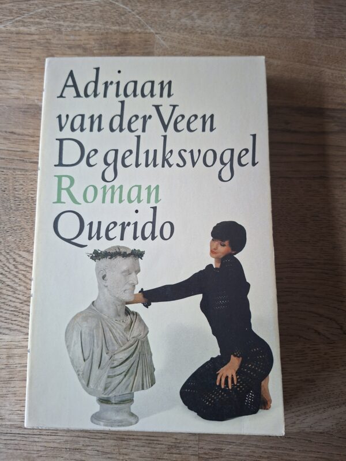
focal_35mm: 23
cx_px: 173
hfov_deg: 58.9
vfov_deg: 73.9
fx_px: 307
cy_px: 230
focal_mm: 5.54
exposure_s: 1/24
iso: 320
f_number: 1.8
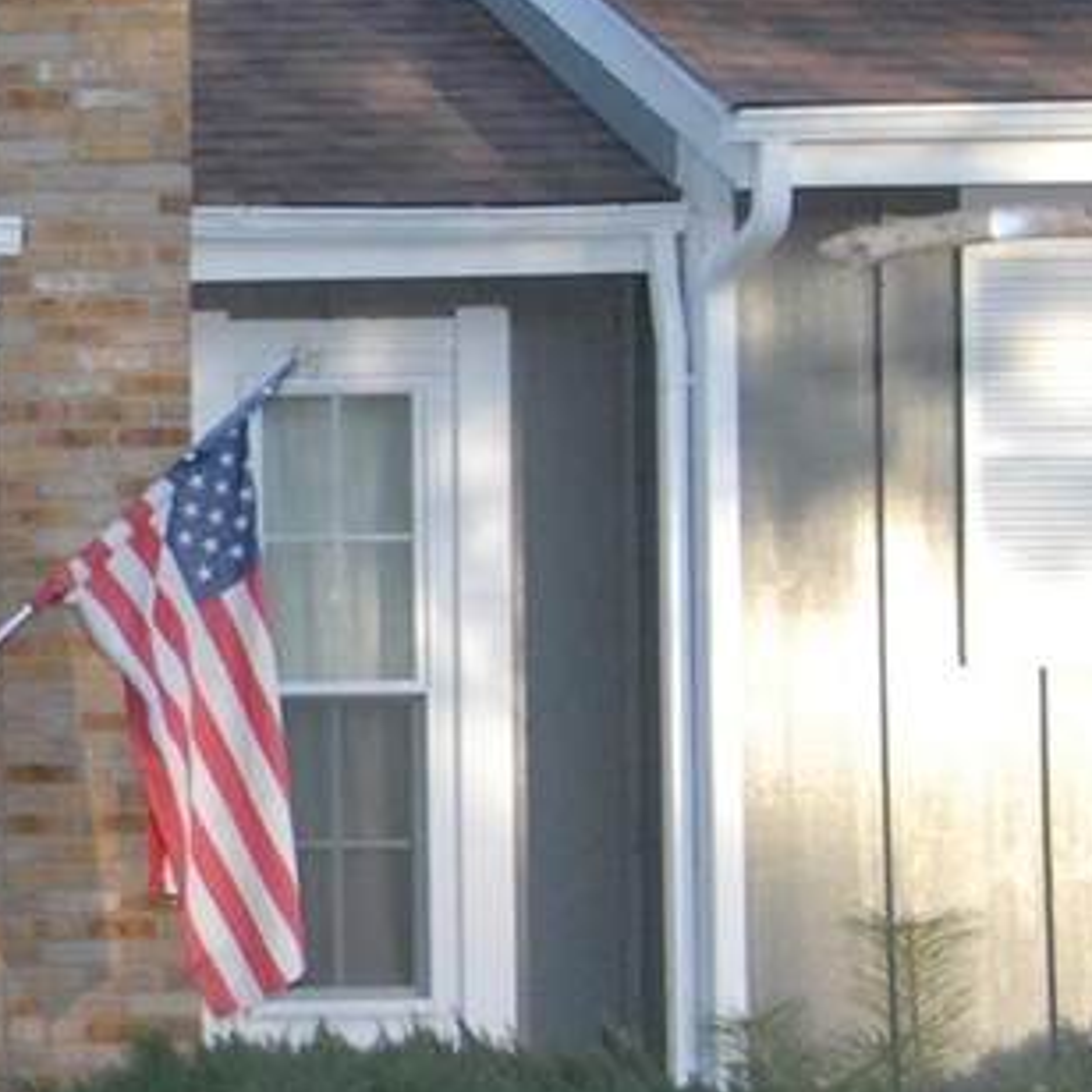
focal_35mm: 101
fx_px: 3596
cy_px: 585
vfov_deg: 17.3
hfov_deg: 15.3
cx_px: -759
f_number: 7.1
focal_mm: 19
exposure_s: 1/160
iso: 800
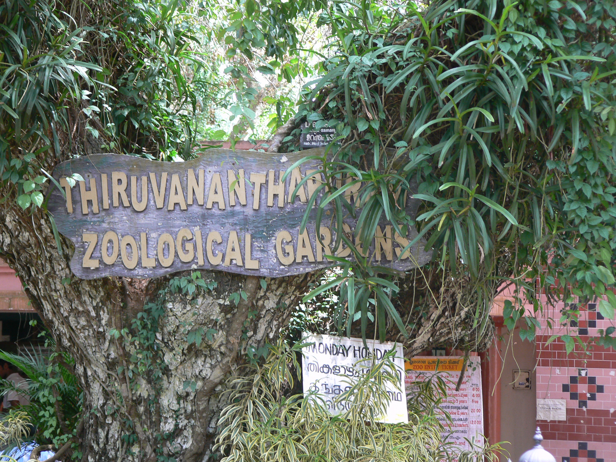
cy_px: 231
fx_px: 1940
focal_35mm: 109
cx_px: 308
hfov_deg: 18.0
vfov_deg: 13.6
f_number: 3.2
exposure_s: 1/40
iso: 80
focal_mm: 18.2
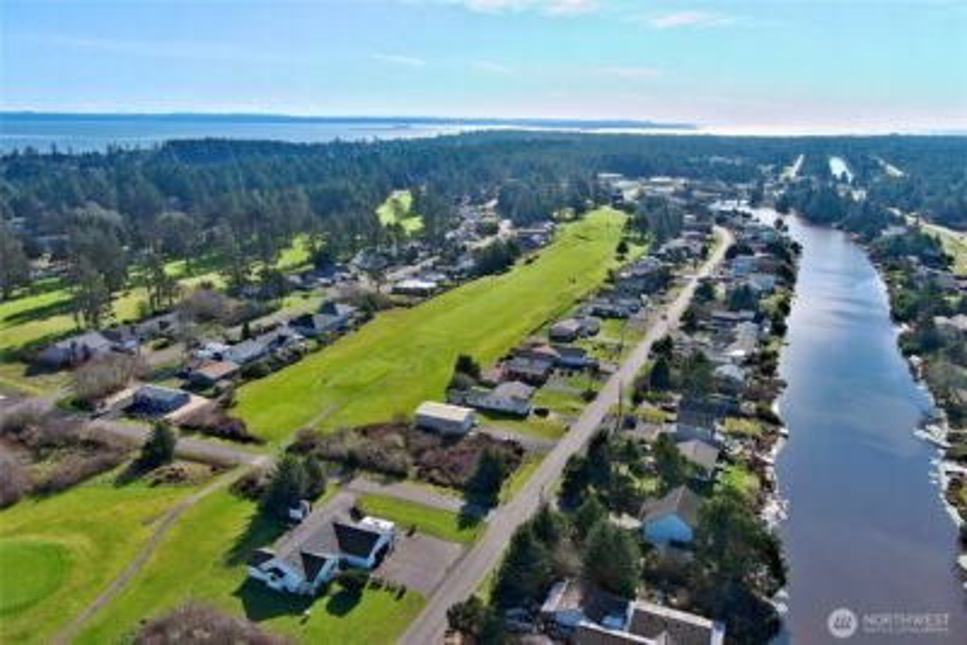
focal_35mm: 29
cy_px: 322
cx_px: 484
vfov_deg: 45.0
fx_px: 779
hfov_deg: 63.6
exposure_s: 1/1486
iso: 101
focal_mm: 10.57
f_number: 2.8
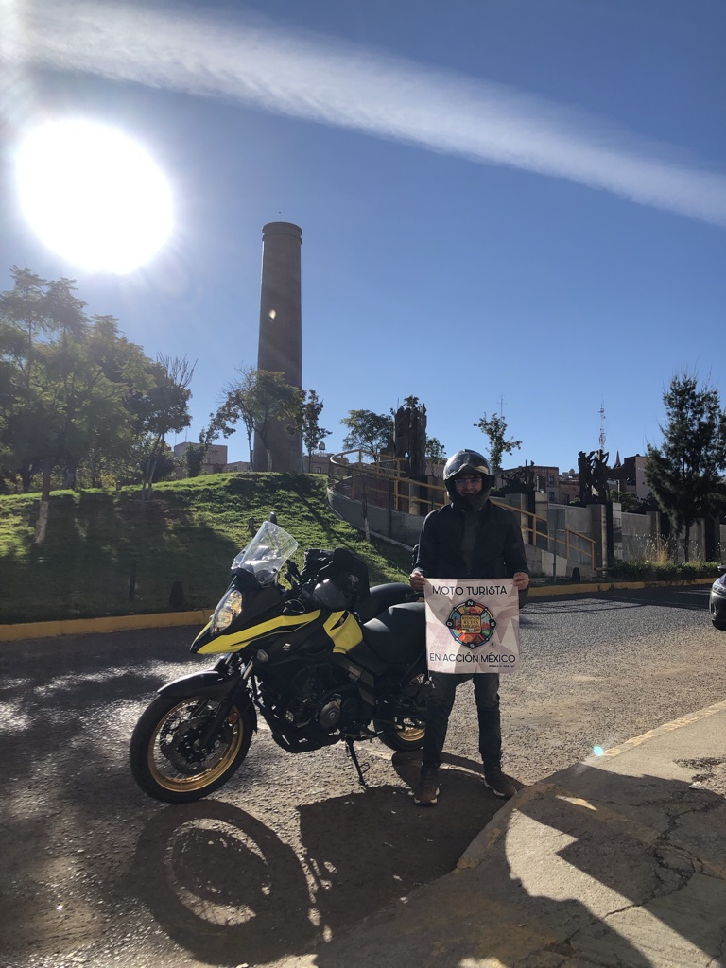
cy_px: 484
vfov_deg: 63.4
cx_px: 363
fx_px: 783
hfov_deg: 49.7
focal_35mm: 28
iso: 20
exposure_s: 1/2857
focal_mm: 3.99
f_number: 1.8
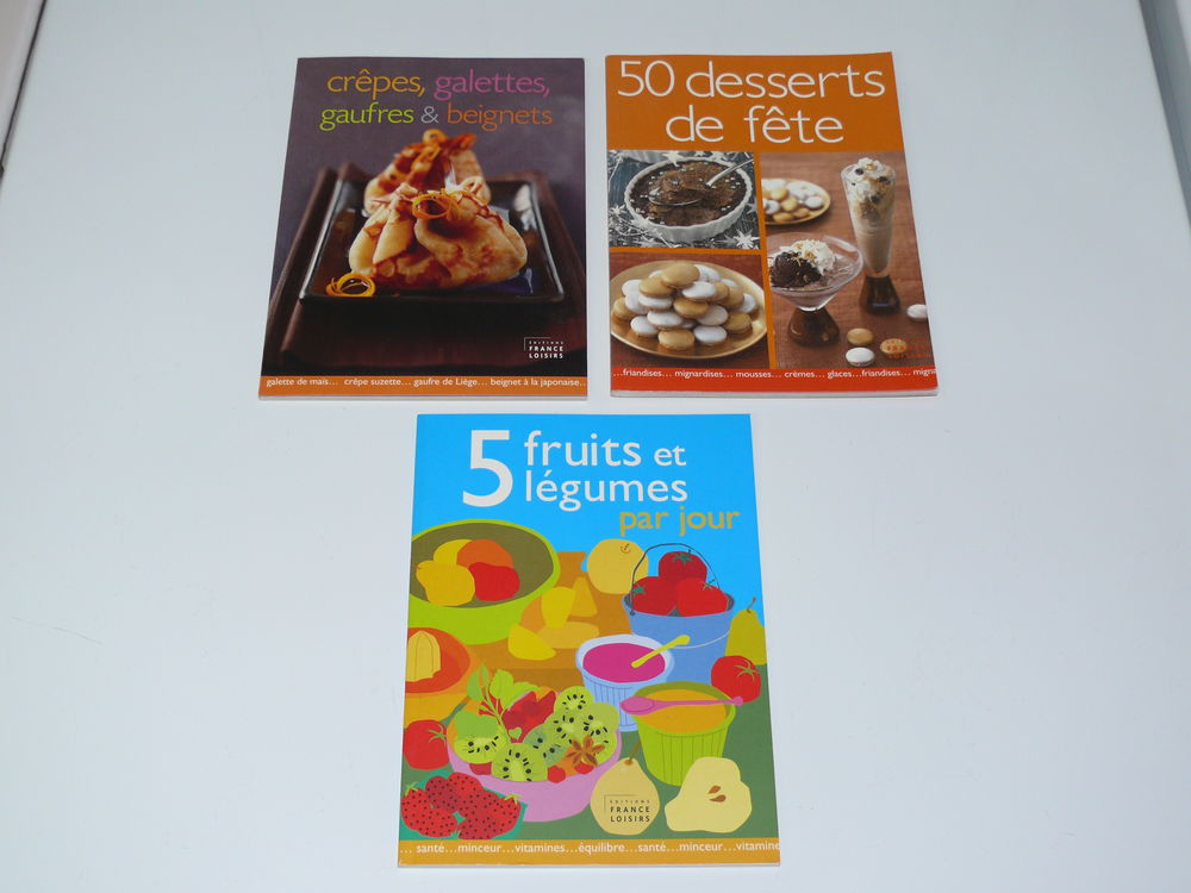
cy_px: 446
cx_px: 596
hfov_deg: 40.4
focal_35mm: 47
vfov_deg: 30.9
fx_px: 1617
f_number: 3.2
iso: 100
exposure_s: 1/30
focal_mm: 9.2
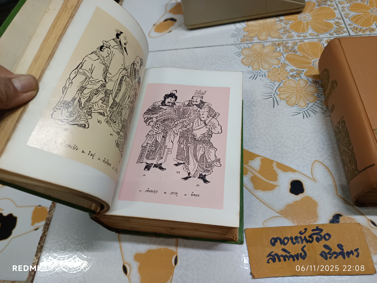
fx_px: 261
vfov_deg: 56.8
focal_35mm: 24
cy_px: 142
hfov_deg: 71.6
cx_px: 188
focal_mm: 5.31
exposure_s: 1/33.3
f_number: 1.7
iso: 852
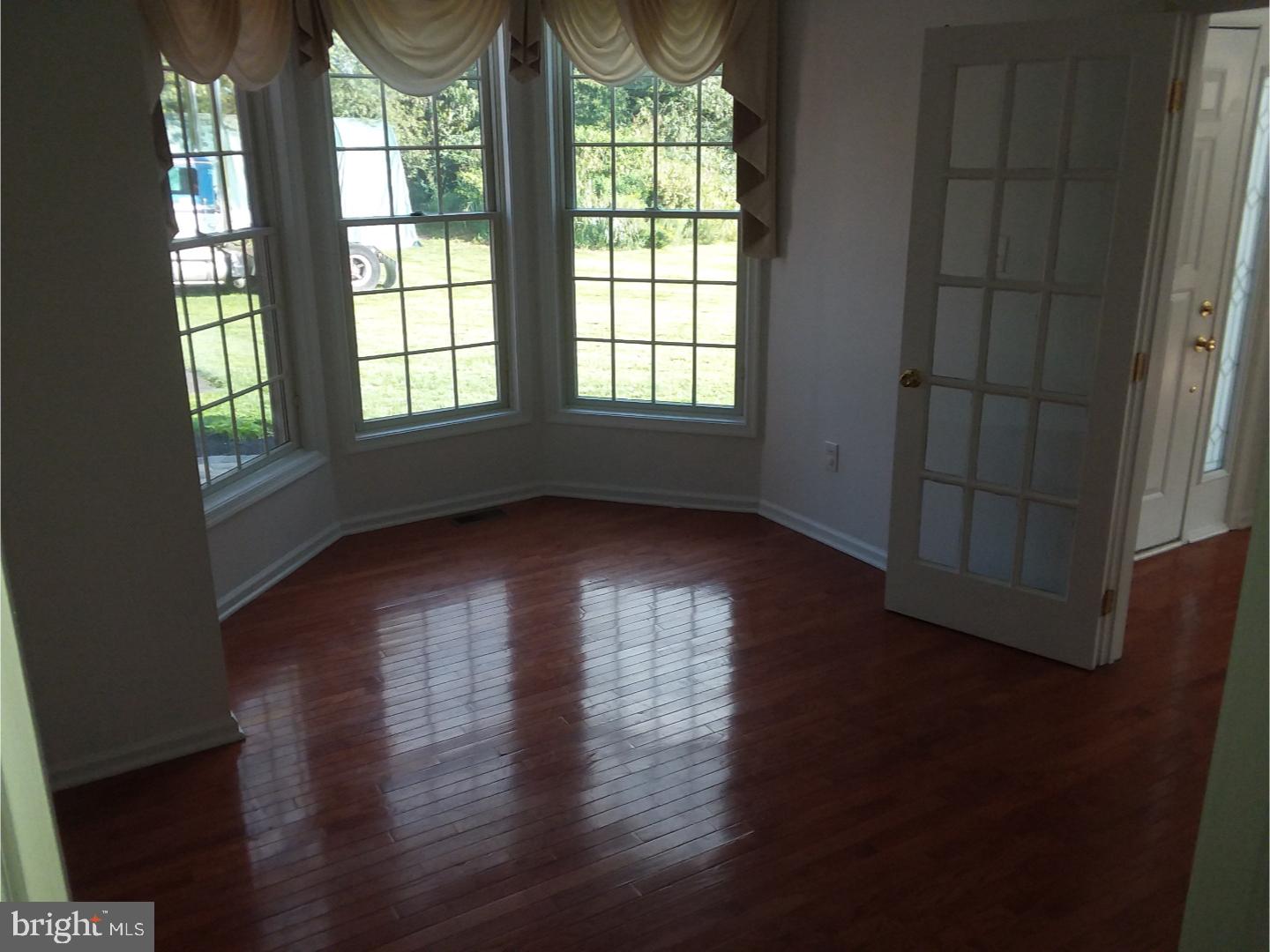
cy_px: 476
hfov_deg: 61.7
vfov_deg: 48.2
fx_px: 1064
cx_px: 635
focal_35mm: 29
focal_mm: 2.47
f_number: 1.9
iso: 64
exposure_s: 1/120
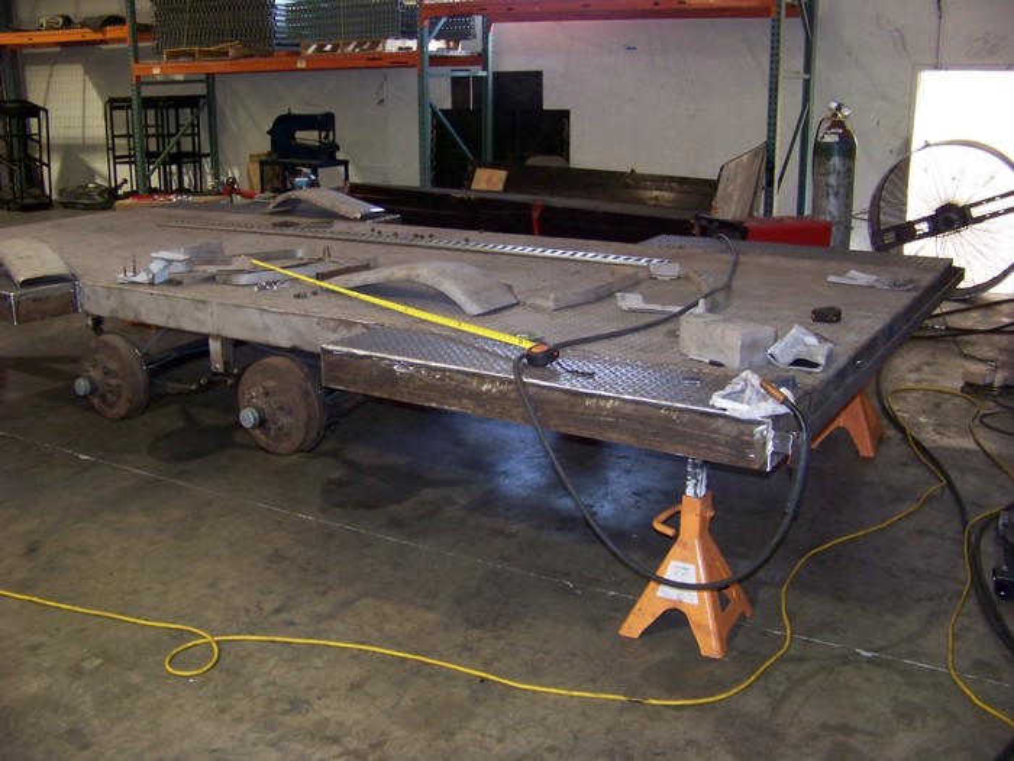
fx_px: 1055
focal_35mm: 36
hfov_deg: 51.4
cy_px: 380
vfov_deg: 39.7
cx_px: 507
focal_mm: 5.85
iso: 200
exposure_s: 1/30
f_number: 2.8
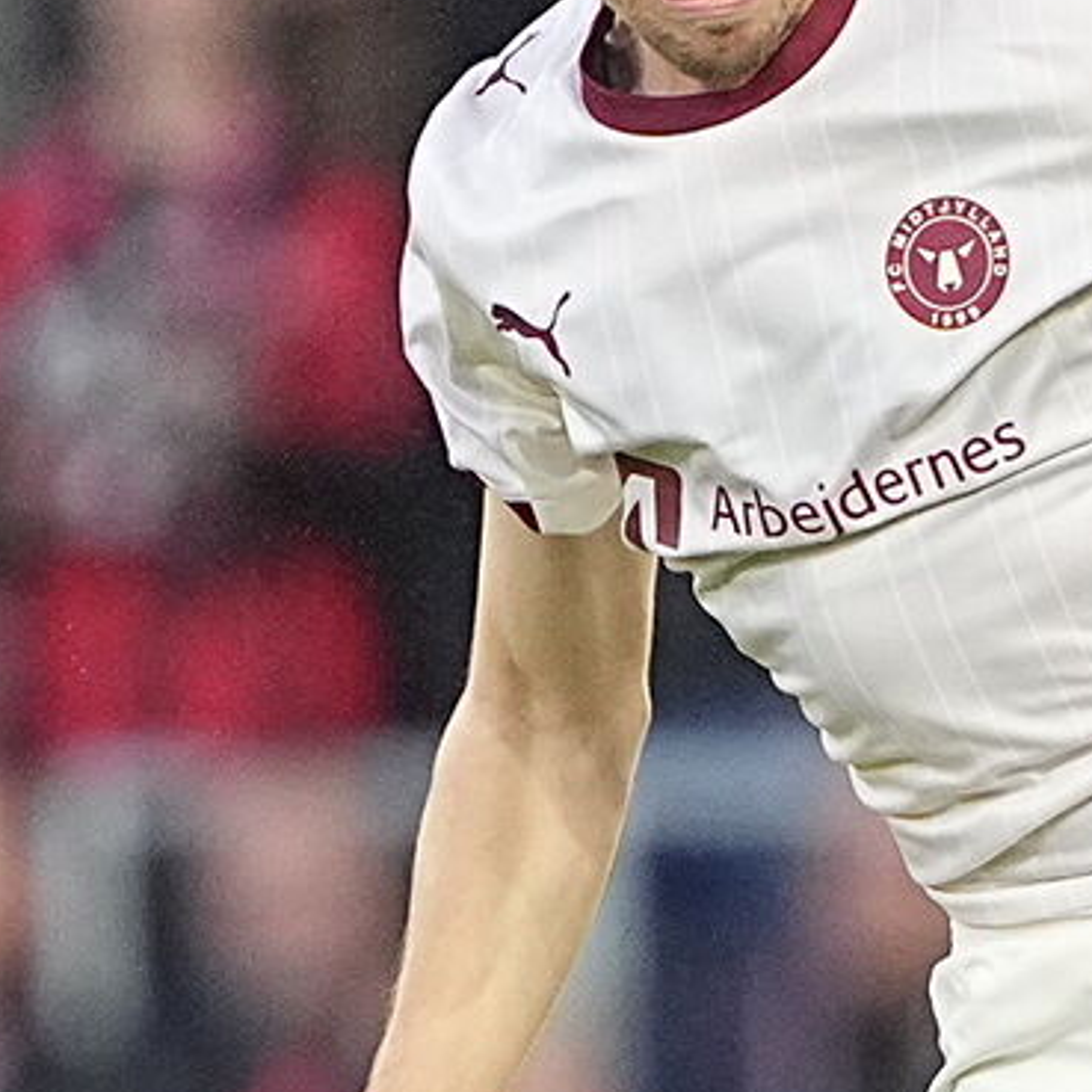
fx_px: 63101
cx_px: 852
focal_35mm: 1768
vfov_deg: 1.0
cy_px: 1089
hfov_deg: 1.0
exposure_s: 1/2000
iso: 2500
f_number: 2.8
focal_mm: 400
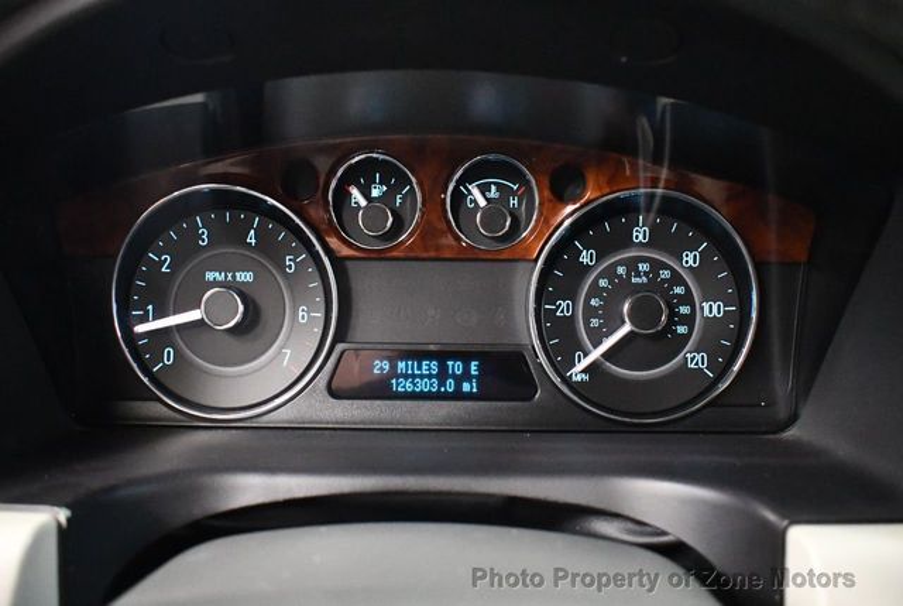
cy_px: 303
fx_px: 904
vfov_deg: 37.0
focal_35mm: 36
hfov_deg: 53.1
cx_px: 452
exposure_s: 1/60
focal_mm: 18
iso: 7200
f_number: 3.5
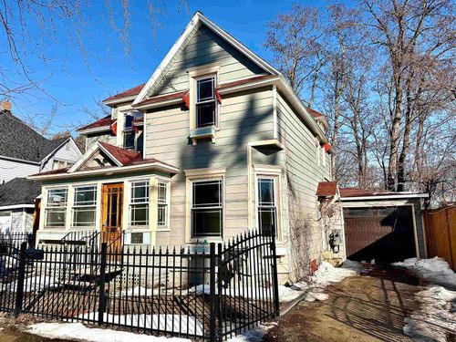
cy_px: 171
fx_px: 316
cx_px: 228
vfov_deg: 56.8
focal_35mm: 24
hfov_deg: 71.6
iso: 80
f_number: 1.78
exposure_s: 1/5714
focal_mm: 6.76
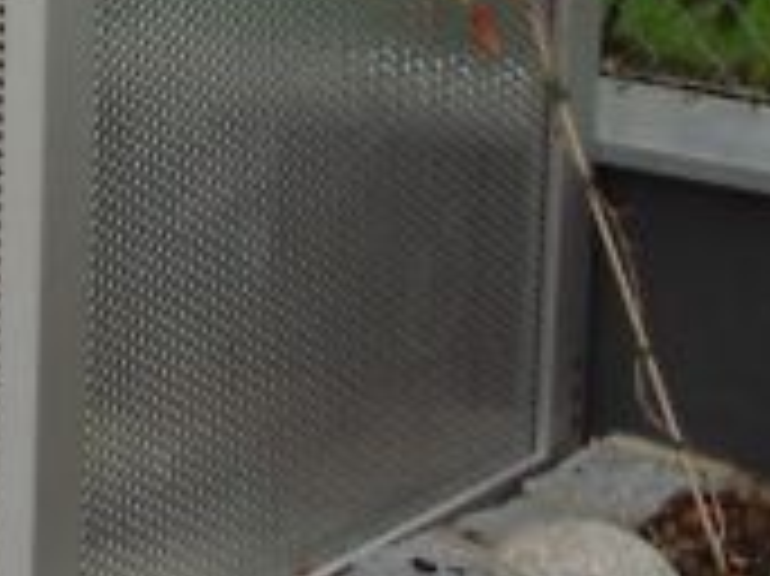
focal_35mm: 178
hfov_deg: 10.8
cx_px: -284
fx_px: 3957
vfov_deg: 8.1
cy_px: -374
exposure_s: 1/60
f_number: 4.8
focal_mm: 5.8
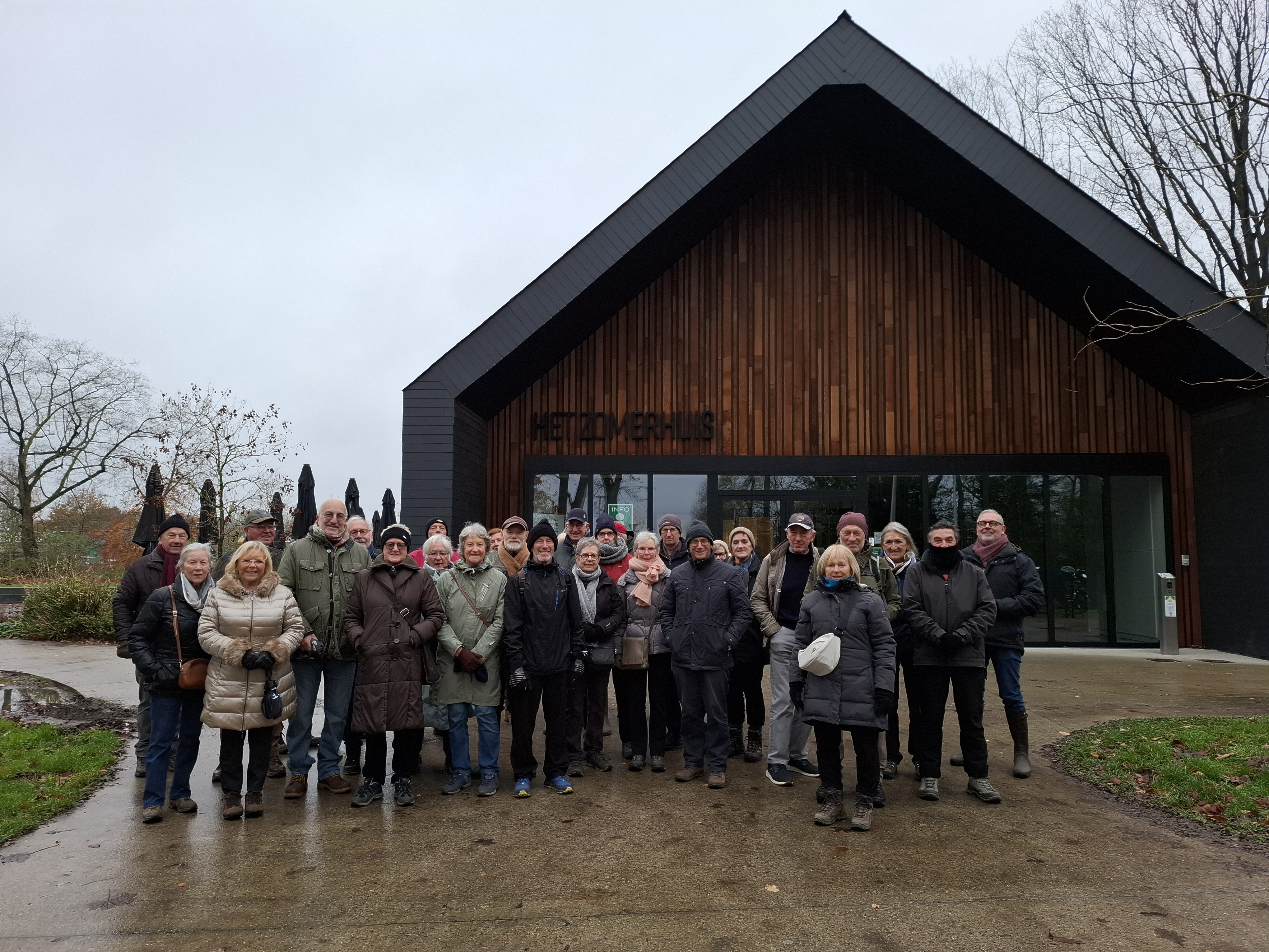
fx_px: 843
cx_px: 634
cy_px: 476
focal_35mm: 23
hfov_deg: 73.9
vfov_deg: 58.9
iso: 50
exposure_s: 1/162
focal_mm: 5.54
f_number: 1.8
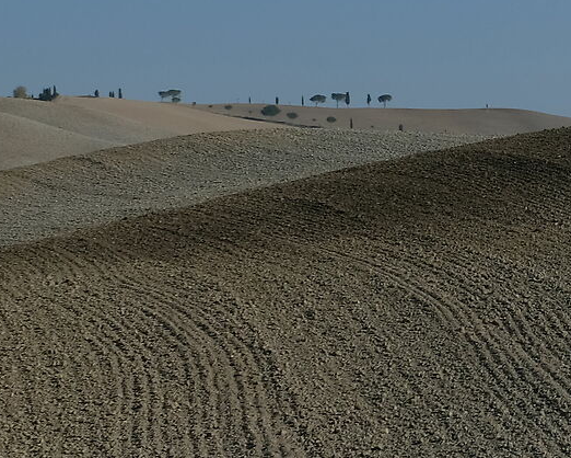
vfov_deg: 11.2
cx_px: 913
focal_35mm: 138
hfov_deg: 13.0
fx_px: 2333
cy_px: 161
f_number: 8
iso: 200
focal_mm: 21.3
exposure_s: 1/680
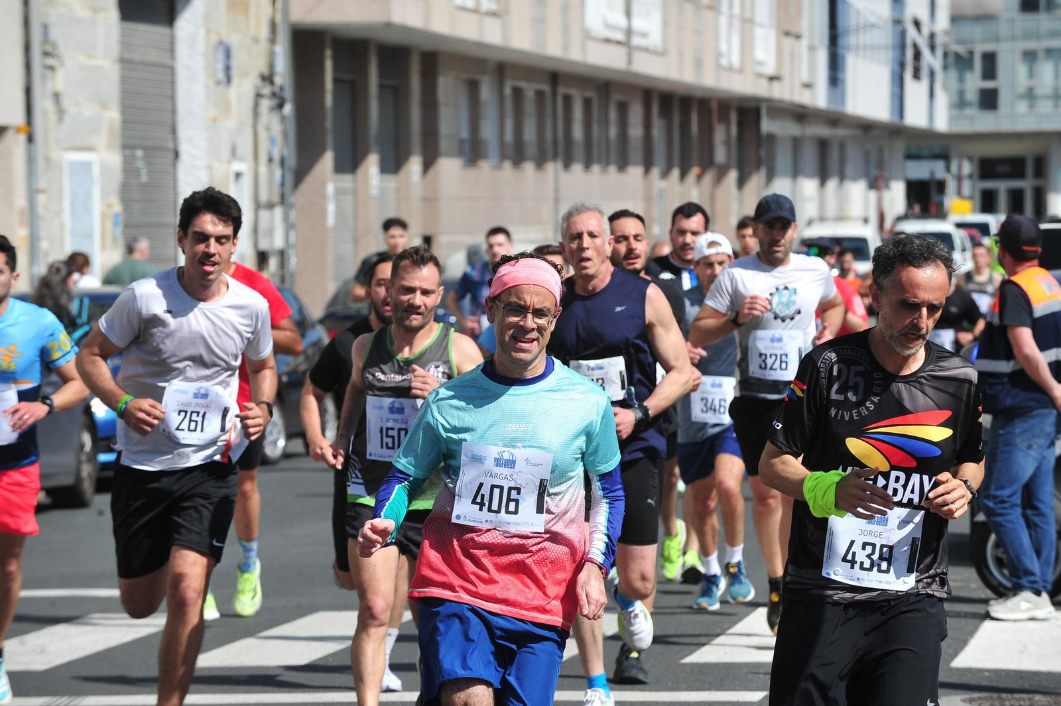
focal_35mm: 200
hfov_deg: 10.3
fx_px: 5891
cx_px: 530
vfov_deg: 6.9
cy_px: 353
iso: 500
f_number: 10
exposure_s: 1/1000
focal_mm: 200
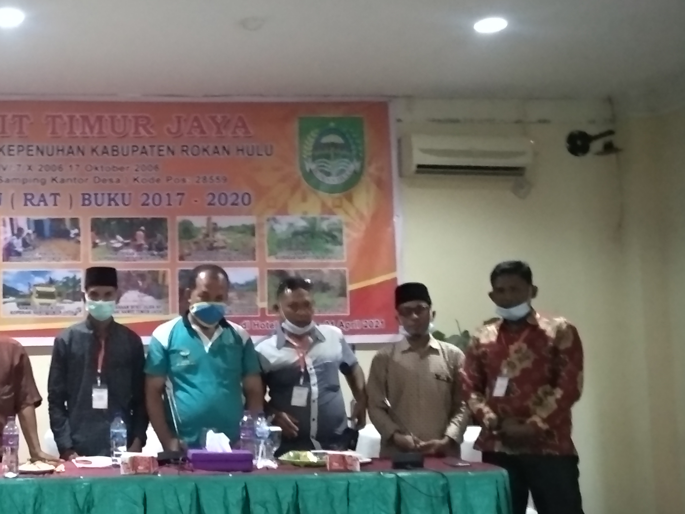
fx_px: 792
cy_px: 280
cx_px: 78
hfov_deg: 43.1
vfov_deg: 35.9
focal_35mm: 40
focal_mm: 3.81
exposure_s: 1/17
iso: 2500
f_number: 2.2
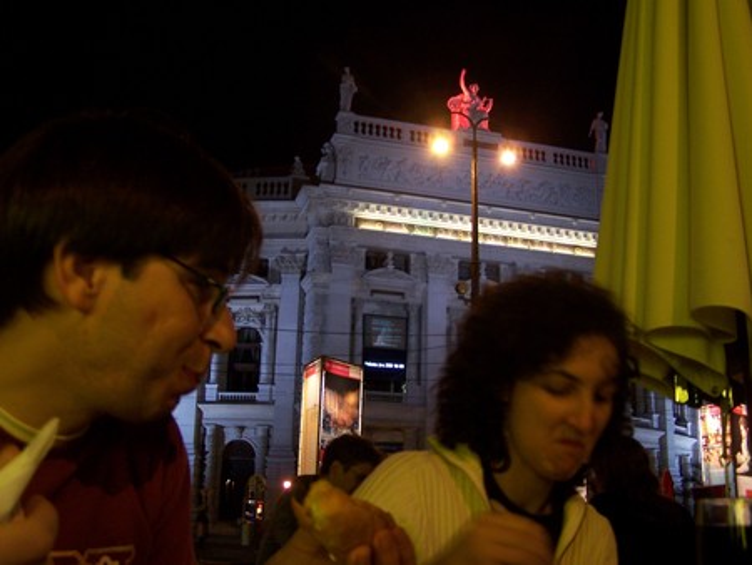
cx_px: 376
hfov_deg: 49.0
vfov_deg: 37.8
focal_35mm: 38
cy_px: 282
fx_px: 826
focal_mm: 6.3
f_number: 2.8
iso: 140
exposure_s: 1/8
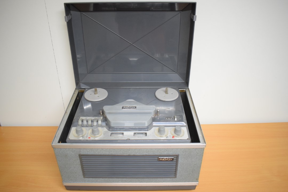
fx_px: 240
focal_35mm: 30
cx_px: 144
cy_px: 96
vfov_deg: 43.6
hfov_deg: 61.9
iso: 2000
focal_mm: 20
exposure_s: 1/125
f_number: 4
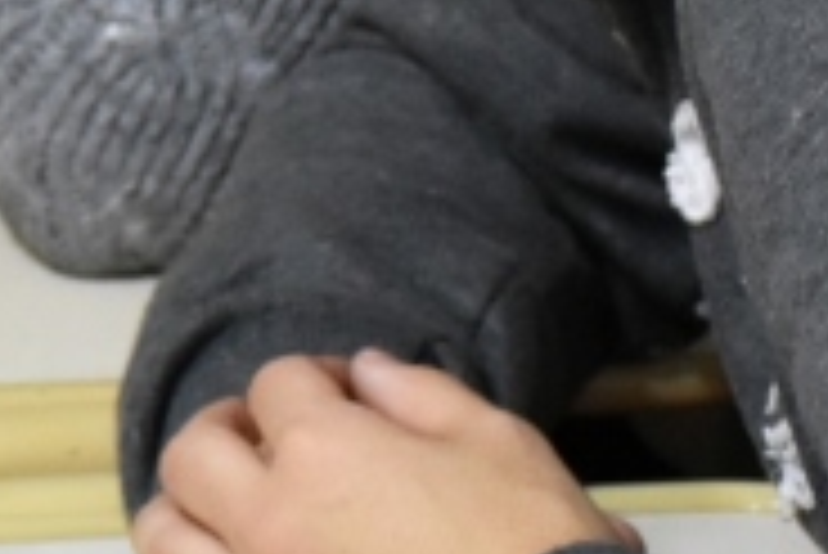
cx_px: -922
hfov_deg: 5.7
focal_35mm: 351
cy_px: -142
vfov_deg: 3.9
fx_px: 8079
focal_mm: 42
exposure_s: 1/60
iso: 1800
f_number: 4.5
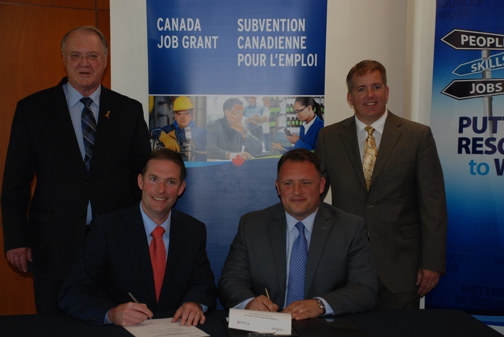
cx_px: 252
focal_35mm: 72
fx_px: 1009
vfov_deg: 19.0
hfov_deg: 28.0
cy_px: 168
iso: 400
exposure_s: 1/60
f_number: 4.8
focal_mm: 48
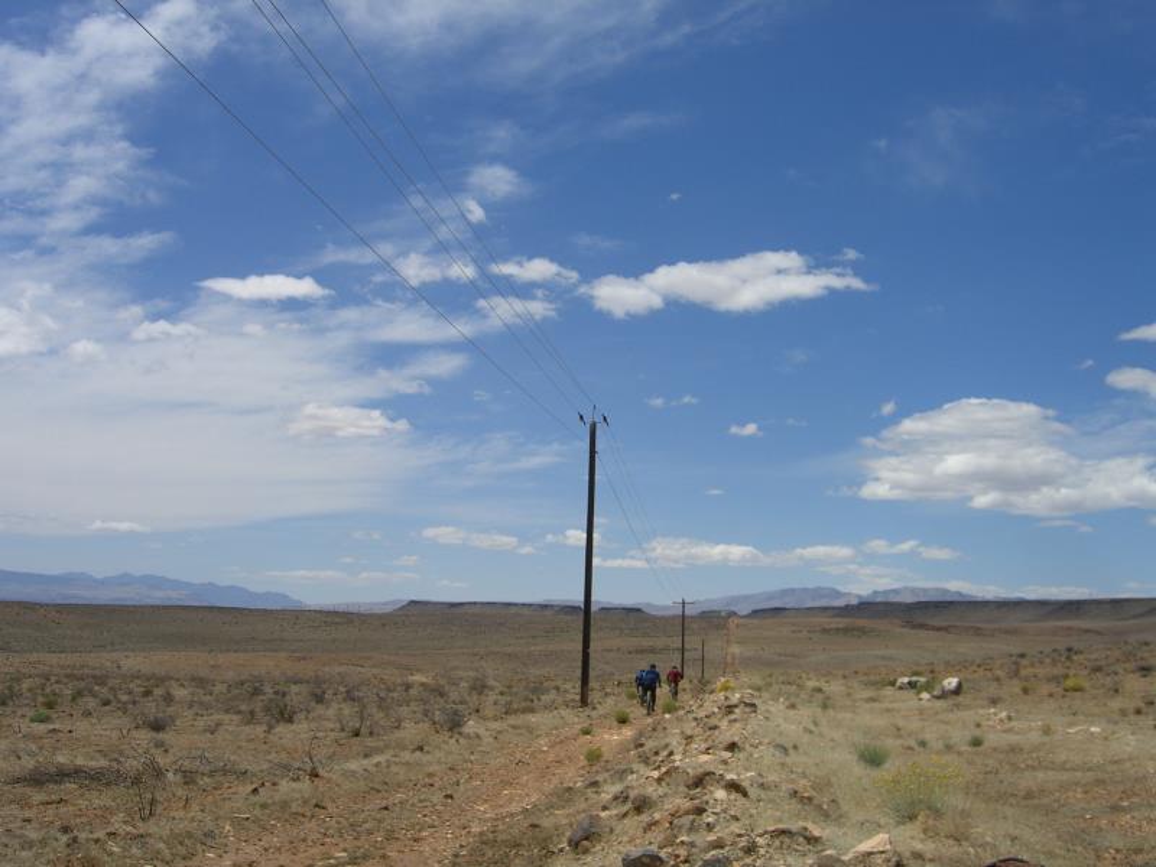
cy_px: 434
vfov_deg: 37.7
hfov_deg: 49.0
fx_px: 1269
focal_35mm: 38
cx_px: 578
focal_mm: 7.9
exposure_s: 1/320
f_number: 8
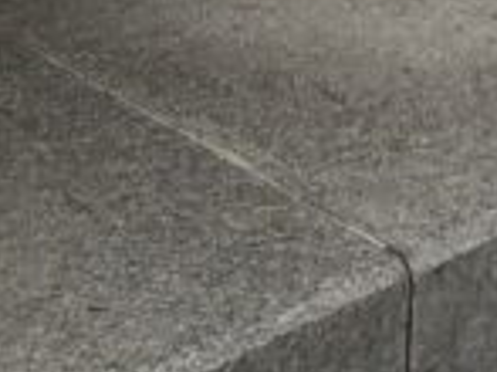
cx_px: -172
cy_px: -683
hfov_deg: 9.9
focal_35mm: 195
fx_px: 2797
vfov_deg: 6.9
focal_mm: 3.99
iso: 20
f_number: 1.8
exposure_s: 1/960
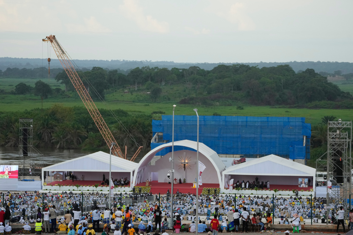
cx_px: 176
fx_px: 1549
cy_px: 118
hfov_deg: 13.0
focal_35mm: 158
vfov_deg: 8.7
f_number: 5
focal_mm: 158
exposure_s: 1/1000
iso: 1250
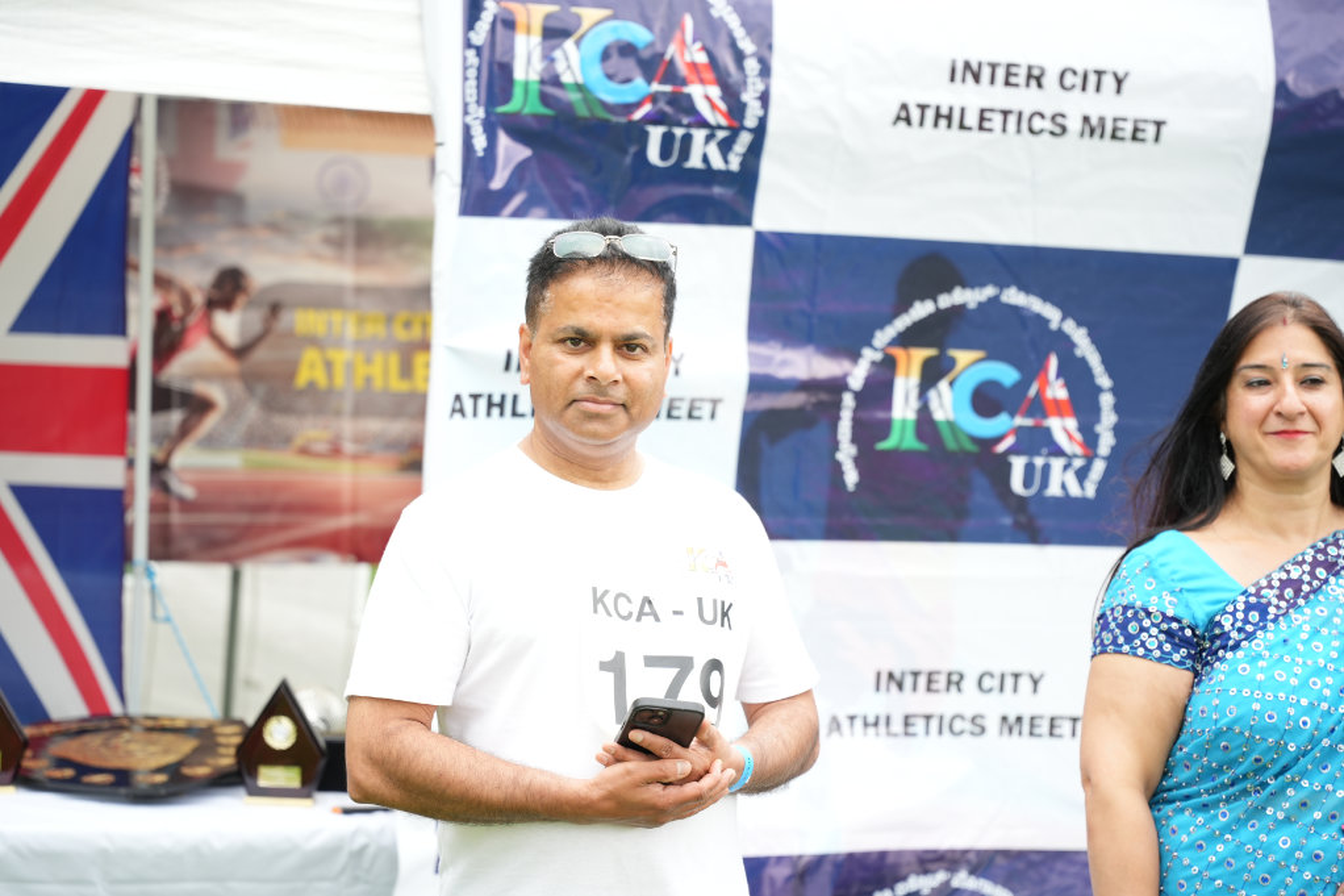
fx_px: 2613
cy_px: 448
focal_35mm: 70
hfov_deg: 28.8
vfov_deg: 19.5
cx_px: 672
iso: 400
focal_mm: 70
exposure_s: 1/500
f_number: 2.8
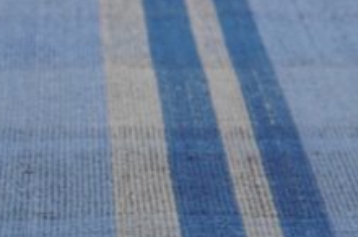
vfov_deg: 11.1
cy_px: 188
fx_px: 1221
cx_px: 54
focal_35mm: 123
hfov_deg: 16.5
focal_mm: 30
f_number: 4
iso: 500
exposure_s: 1/250
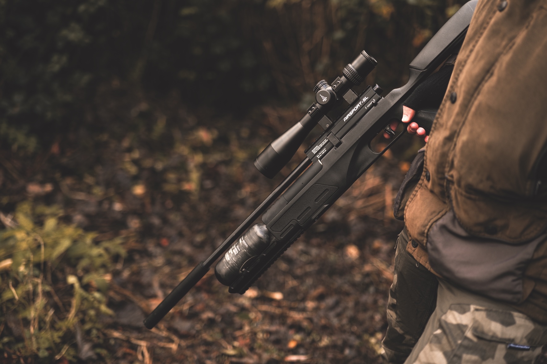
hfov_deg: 39.6
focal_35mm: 50
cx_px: 274
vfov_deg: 27.0
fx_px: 760
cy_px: 182
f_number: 1.8
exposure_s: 1/250
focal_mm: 50
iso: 100
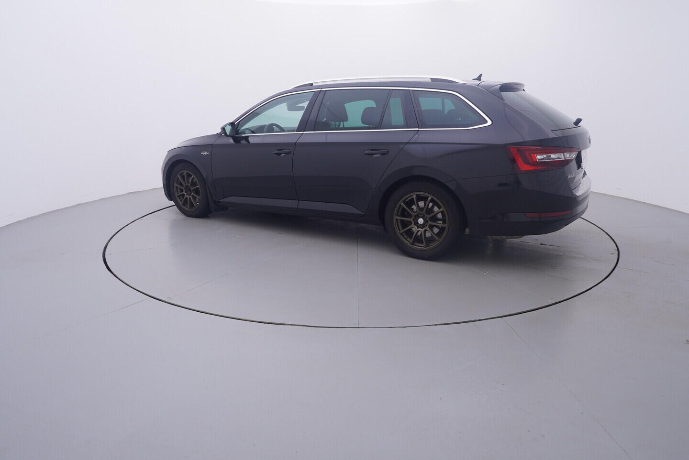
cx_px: 344
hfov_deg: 77.3
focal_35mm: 22
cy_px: 230
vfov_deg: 56.2
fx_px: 431
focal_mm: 15
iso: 200
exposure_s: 1/80
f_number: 5
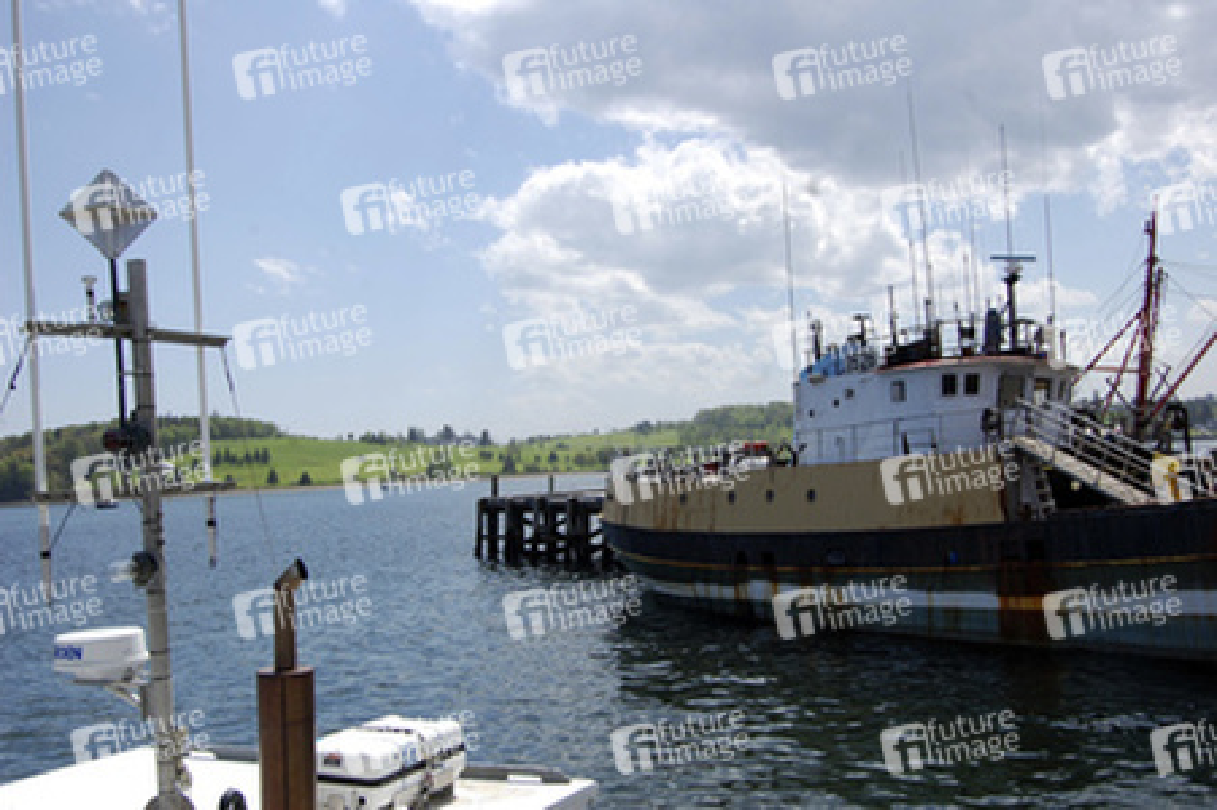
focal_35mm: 36
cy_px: 405
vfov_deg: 36.8
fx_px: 1216
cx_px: 608
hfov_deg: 53.2
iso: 200
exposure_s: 1/320
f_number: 9
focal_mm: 24
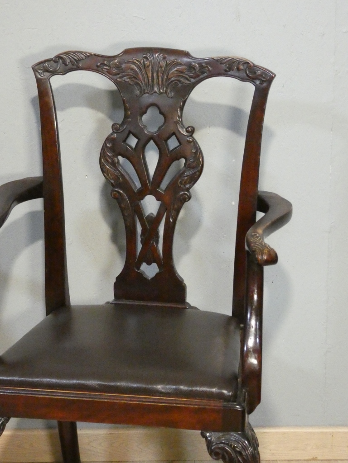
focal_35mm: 112
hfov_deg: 13.2
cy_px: 232
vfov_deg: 17.6
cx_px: 174
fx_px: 1501
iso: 3200
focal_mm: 20.1
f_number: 5
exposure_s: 1/125
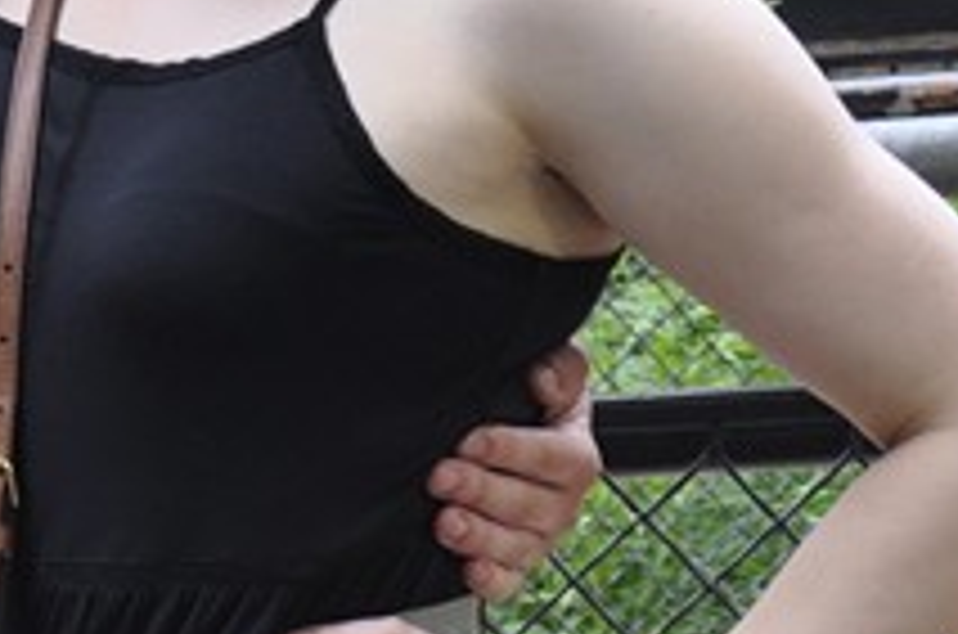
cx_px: -414
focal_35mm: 176
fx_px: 4682
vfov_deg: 7.7
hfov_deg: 11.3
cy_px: -117
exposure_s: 1/50
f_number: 4
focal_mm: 25
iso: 400
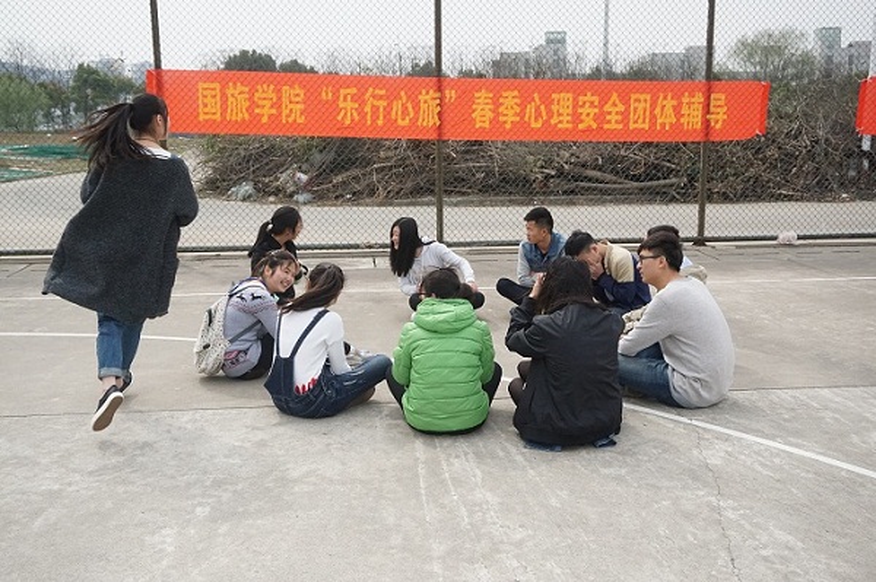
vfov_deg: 38.3
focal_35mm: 34
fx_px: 839
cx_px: 438
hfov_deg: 55.1
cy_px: 291
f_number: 5.6
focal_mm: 23
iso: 1600
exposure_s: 1/4000
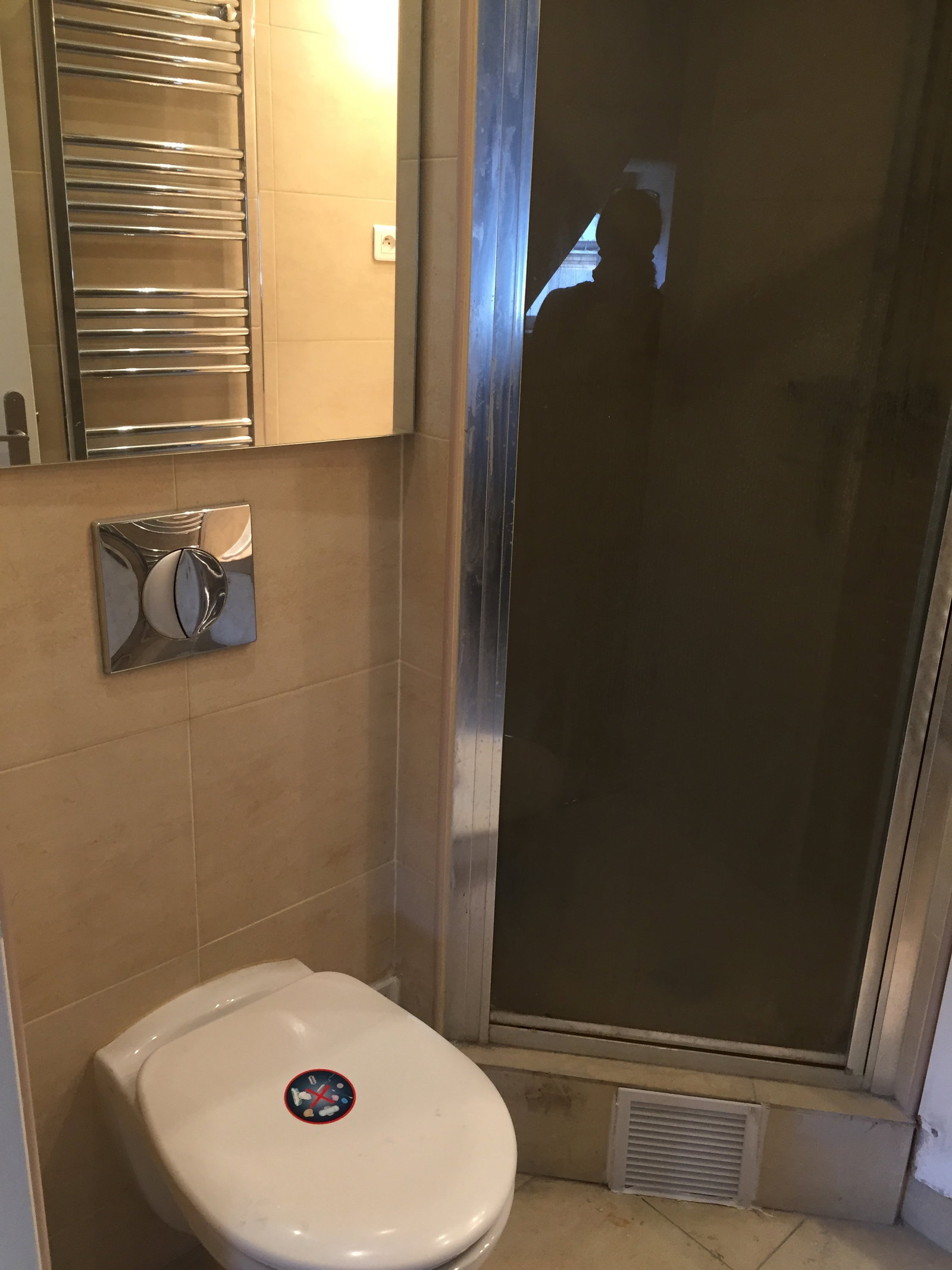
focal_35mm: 29
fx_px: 1063
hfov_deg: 48.2
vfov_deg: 61.7
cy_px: 635
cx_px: 476
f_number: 2.2
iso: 125
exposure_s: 1/33
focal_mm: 4.15
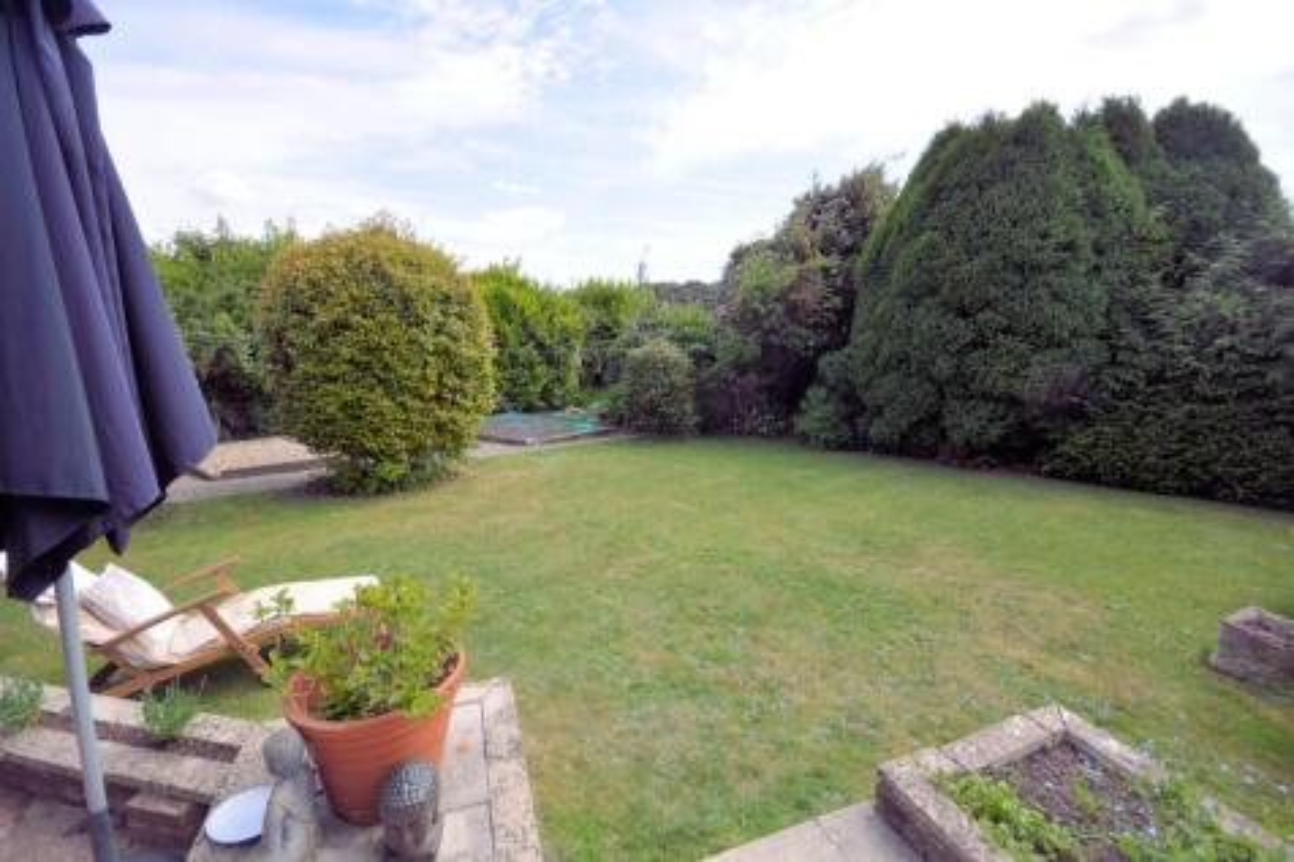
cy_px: 431
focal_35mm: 15
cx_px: 647
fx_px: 539
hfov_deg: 100.4
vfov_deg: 77.3
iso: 400
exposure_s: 1/500
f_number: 8
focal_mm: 10
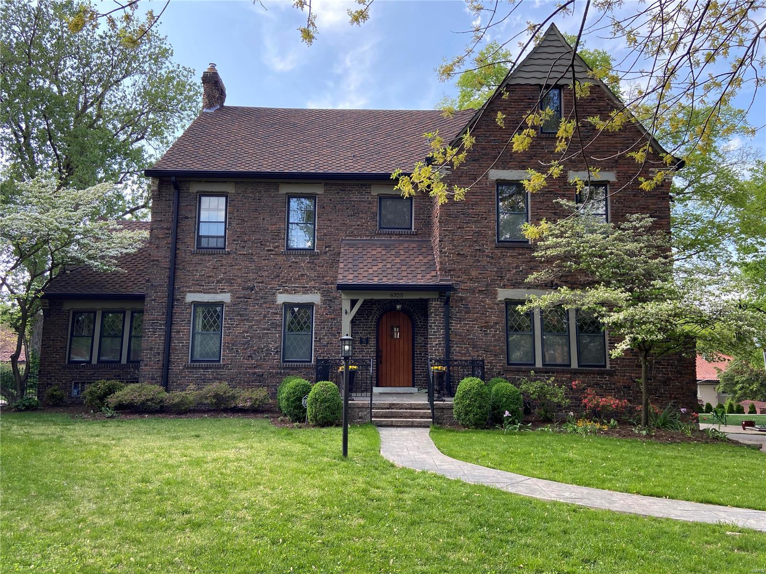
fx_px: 575
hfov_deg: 67.3
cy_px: 287
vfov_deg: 53.1
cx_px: 383
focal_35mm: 26
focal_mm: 4.25
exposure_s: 1/429
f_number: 1.8
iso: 32
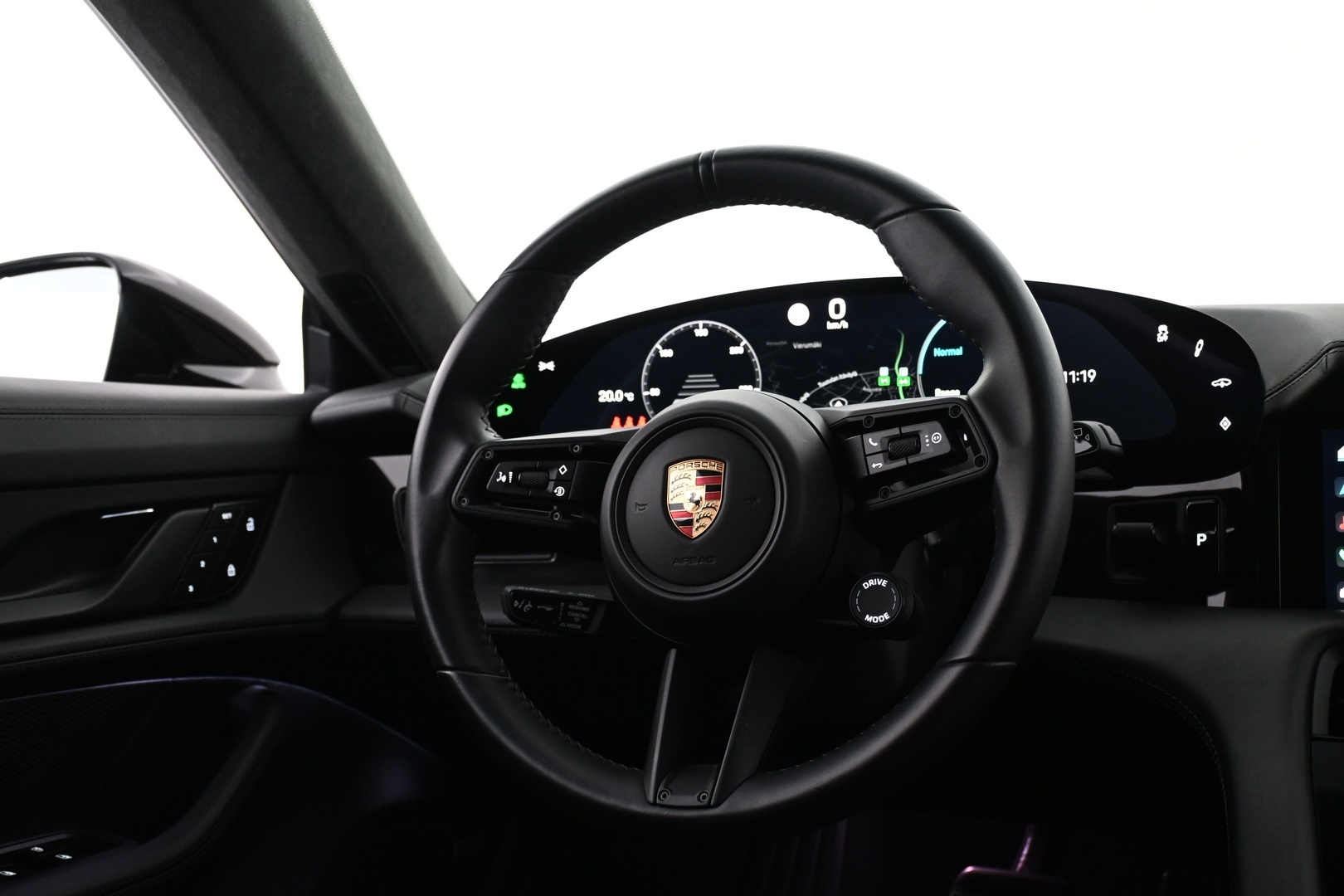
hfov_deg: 53.1
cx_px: 672
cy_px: 448
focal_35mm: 36
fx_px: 1344
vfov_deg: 36.9
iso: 1600
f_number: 4.2
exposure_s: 1/30
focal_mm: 24
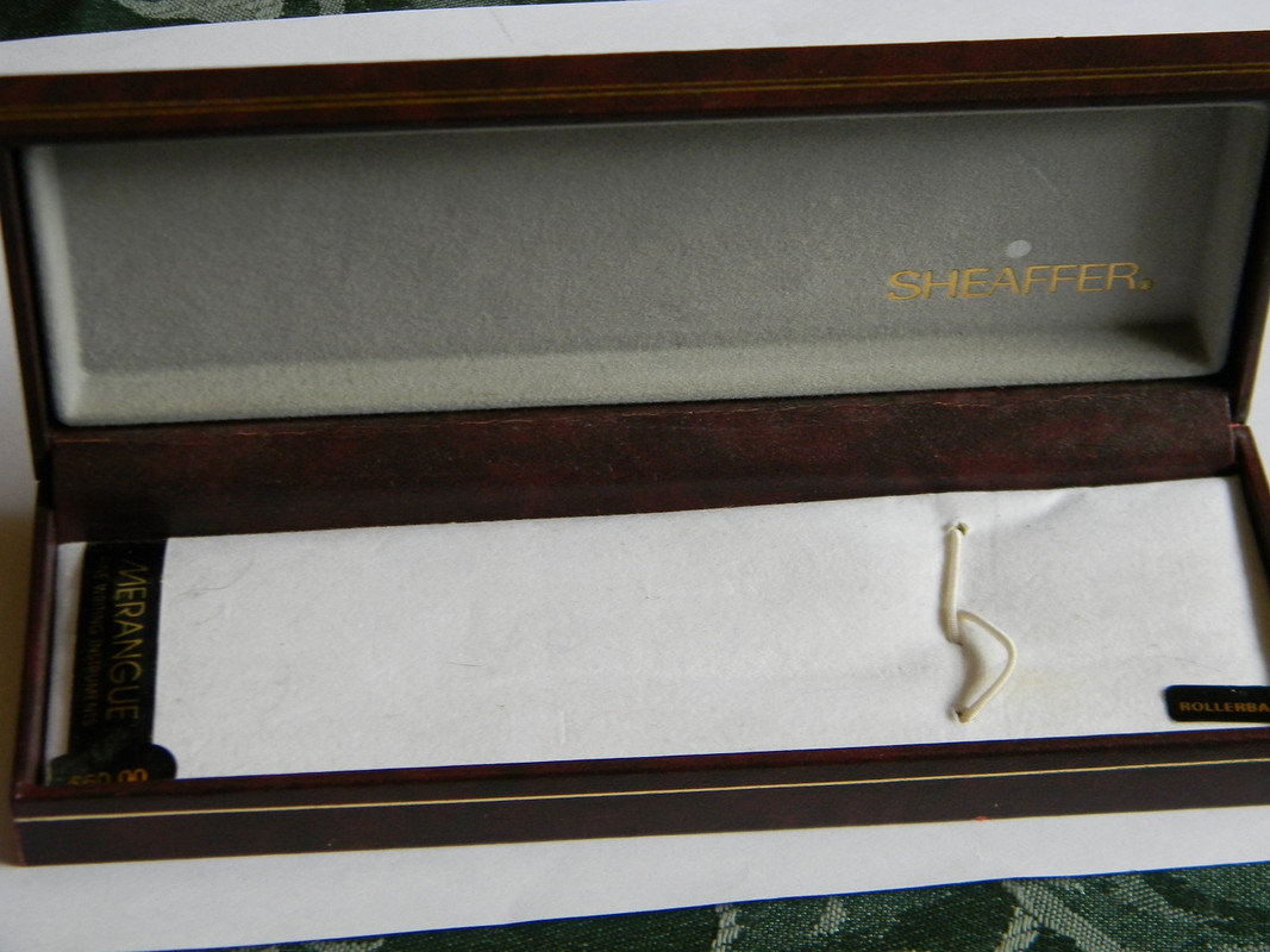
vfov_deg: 17.8
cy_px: 476
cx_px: 635
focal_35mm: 83
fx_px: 3045
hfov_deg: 23.6
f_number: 4.5
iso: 162
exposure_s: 1/30
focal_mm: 15.1
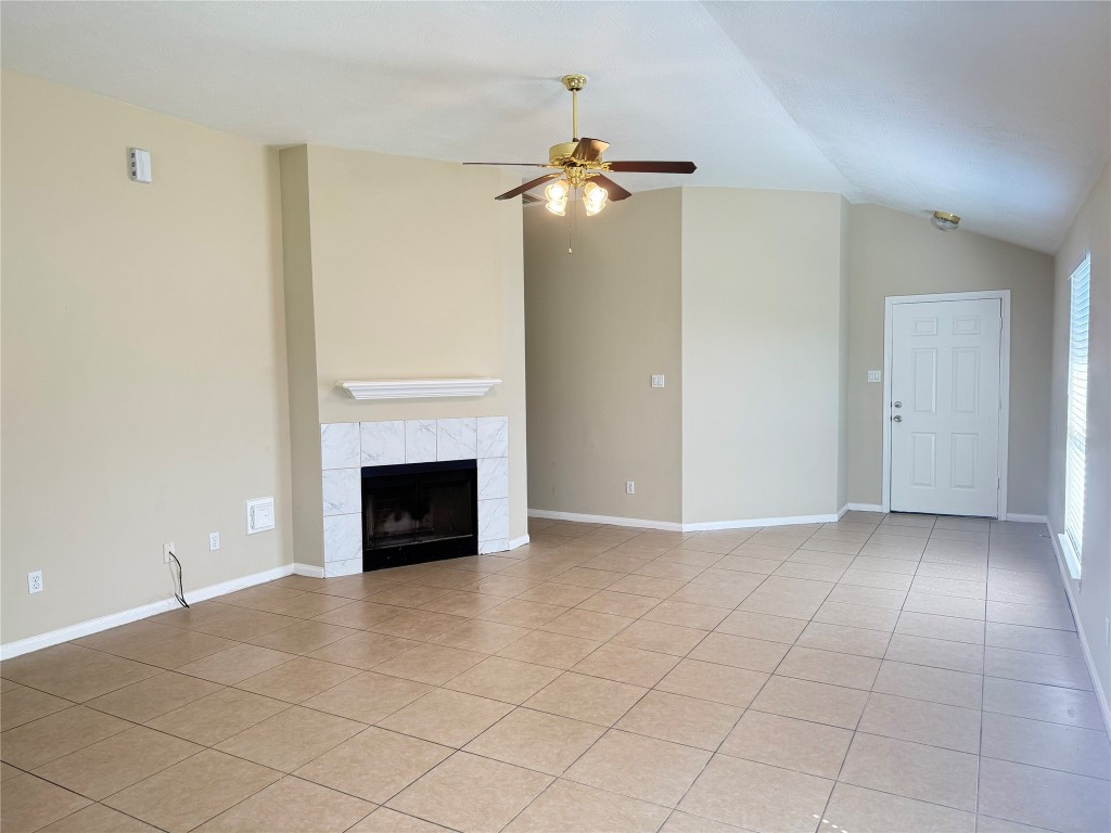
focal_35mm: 24
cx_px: 556
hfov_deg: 71.6
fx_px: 770
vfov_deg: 56.8
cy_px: 416
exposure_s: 1/120
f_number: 1.78
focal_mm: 6.76
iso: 125
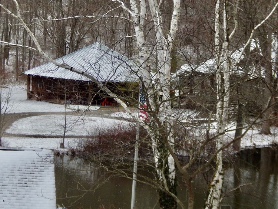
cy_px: 79
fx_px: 1261
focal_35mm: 157
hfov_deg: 12.6
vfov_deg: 9.5
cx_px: 130
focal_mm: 20.5
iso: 125
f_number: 4.6
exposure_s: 1/80
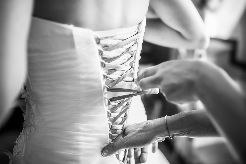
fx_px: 239
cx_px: 123
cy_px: 82
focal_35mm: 35
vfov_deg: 37.9
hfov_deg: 54.4
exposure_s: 1/125
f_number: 1.4
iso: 160
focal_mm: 35
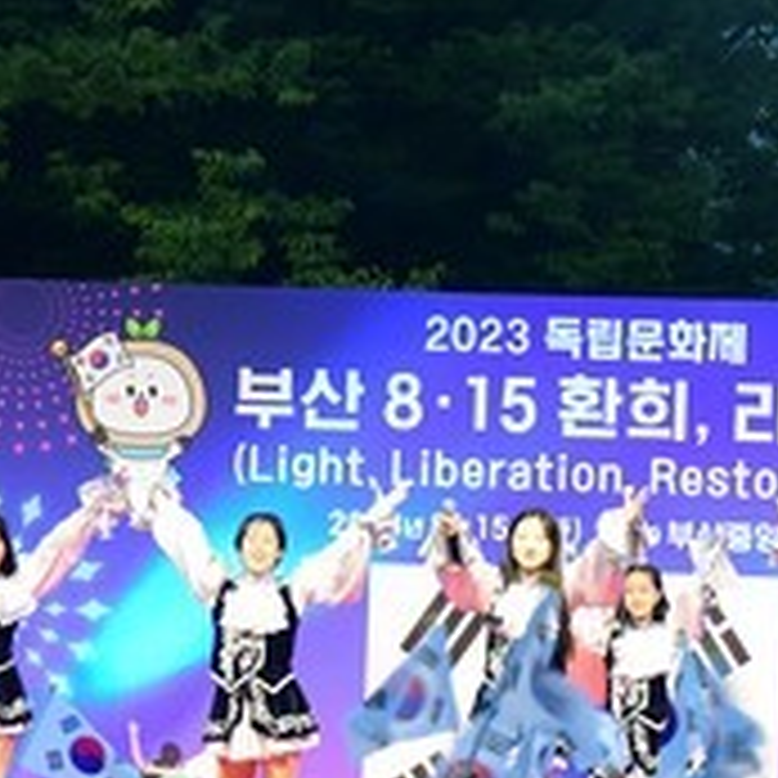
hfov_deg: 8.3
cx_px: 517
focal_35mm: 212
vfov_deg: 8.2
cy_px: 711
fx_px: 5391
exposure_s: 1/30
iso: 400
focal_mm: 48
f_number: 3.5
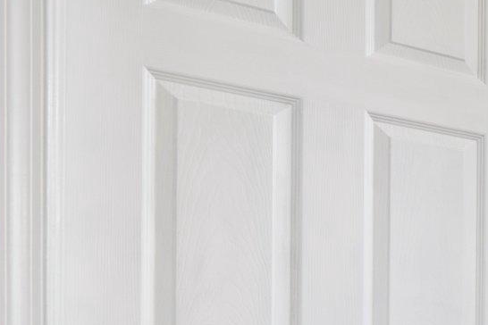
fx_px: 813
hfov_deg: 21.5
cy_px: 388
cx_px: 879
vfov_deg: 21.1
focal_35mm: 60
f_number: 8
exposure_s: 1/8
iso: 500
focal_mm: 16
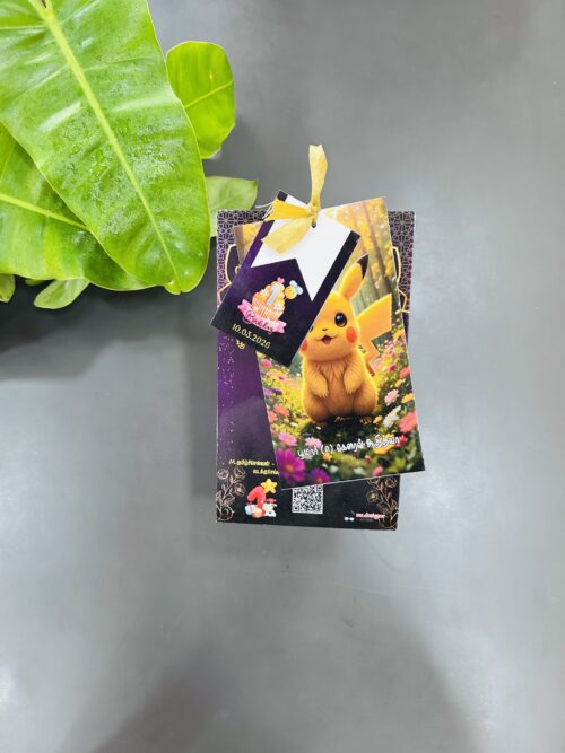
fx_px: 566
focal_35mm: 26
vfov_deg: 67.3
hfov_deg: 53.0
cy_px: 376
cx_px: 282
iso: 100
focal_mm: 5.7
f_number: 1.5
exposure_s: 1/100
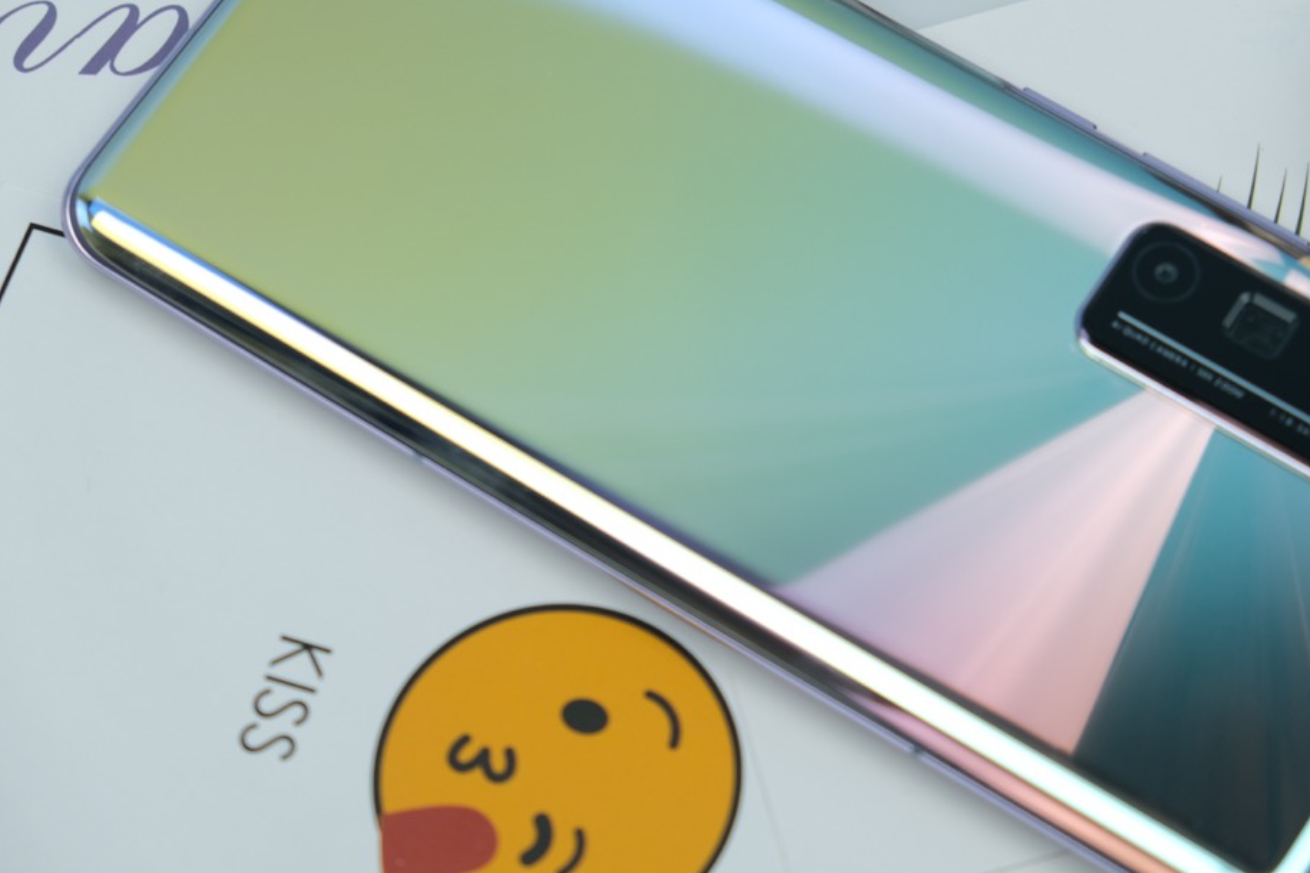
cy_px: 341
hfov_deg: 18.7
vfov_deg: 12.6
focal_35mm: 109
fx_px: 3965
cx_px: 805
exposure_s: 1/100
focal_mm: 55
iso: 400
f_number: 4
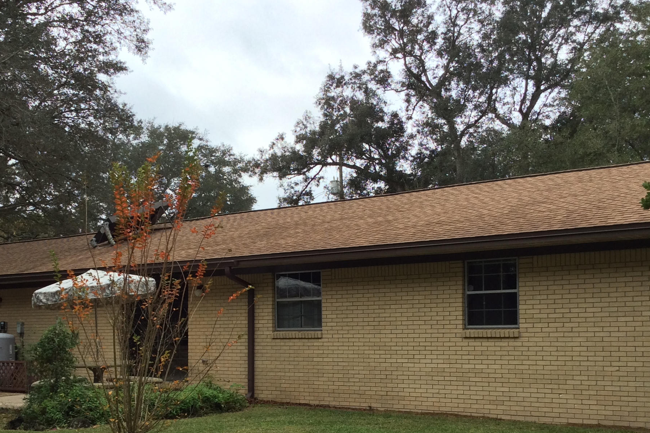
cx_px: 263
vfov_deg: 27.7
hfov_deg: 41.0
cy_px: 324
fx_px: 866
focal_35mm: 48
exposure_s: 1/312
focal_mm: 3.3
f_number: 2.4
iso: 32
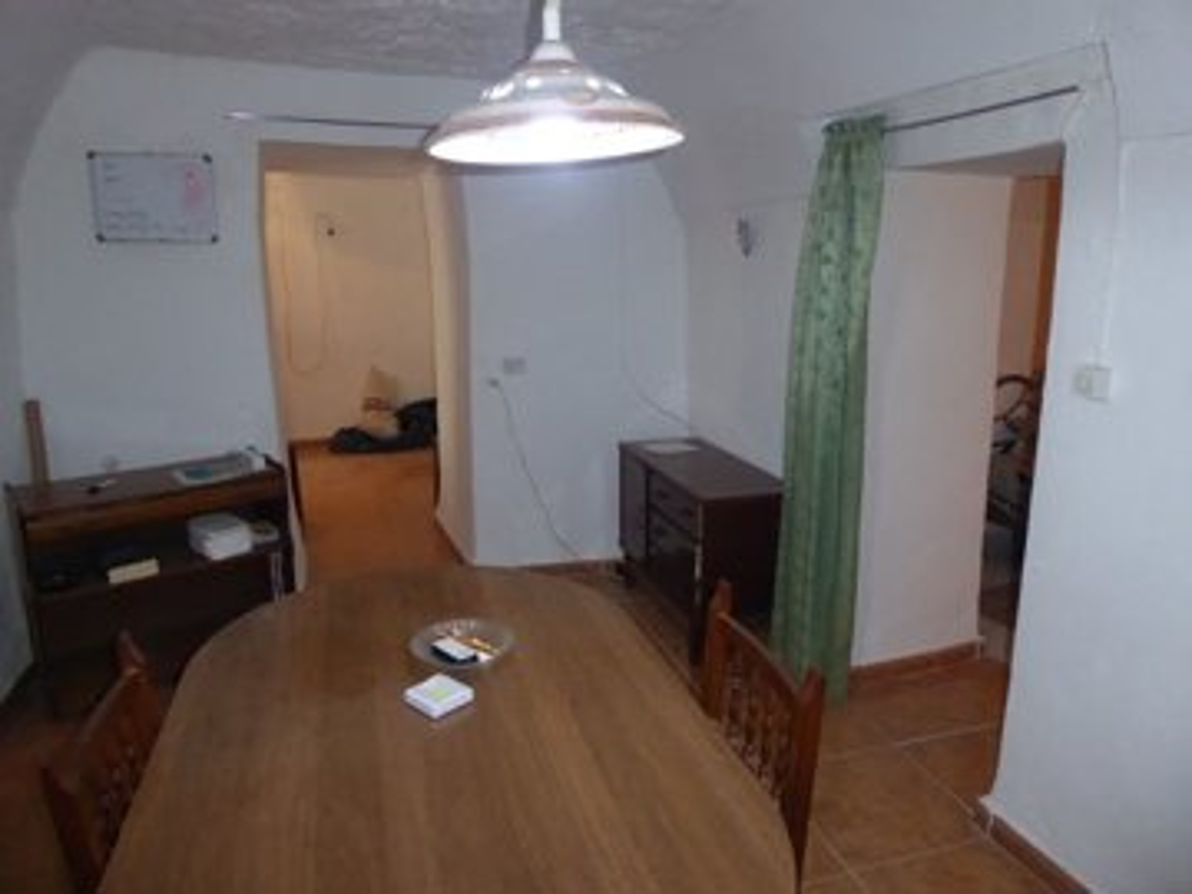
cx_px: 596
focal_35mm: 25
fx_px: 861
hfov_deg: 69.4
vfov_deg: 54.9
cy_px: 447
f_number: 3.3
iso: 800
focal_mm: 4.3
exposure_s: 1/60
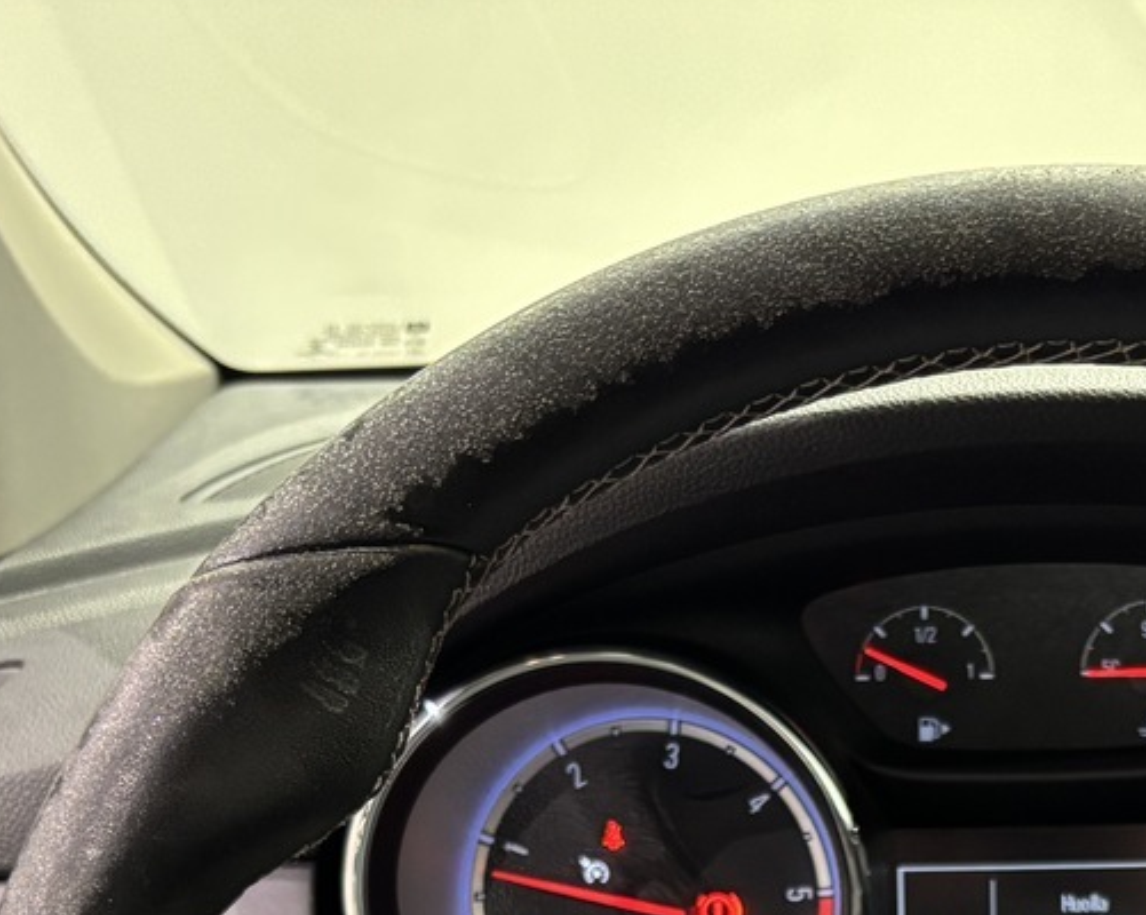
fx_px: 2474
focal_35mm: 73
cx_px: 920
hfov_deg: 25.6
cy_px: 1217
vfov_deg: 19.2
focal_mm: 5.96
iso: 400
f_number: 1.6
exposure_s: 1/57
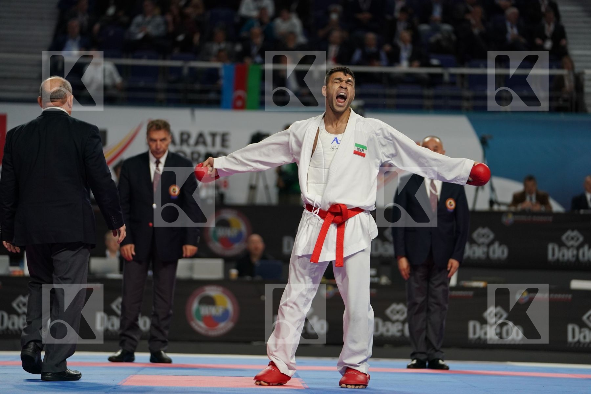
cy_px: 197
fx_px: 2528
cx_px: 296
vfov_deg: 8.9
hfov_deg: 13.3
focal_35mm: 154
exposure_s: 1/1000
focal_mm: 154
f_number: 2.8
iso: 1250
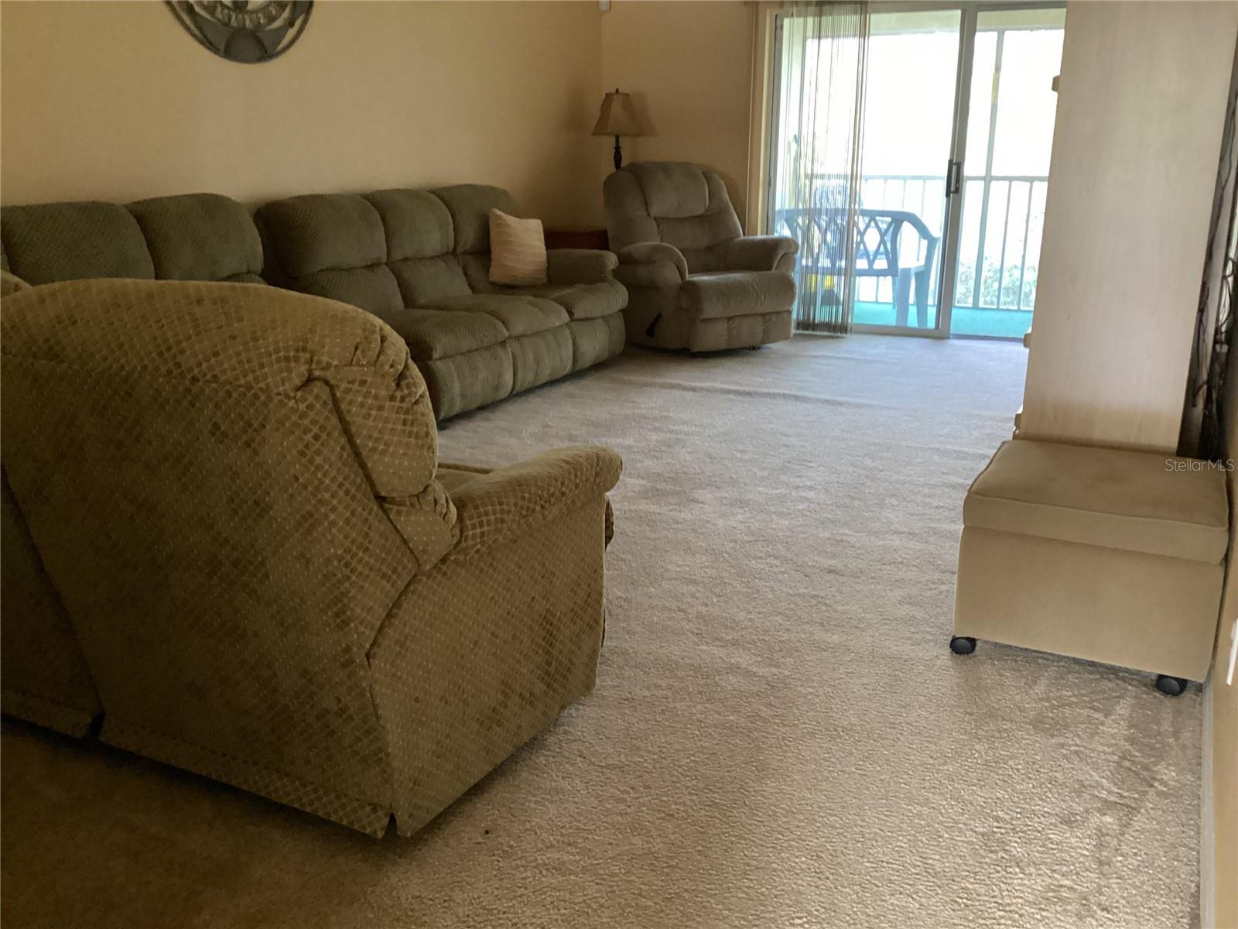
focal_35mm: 31
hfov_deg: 58.4
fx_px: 1109
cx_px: 619
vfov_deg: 45.4
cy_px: 464
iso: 640
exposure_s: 1/24
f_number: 2.4
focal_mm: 3.3
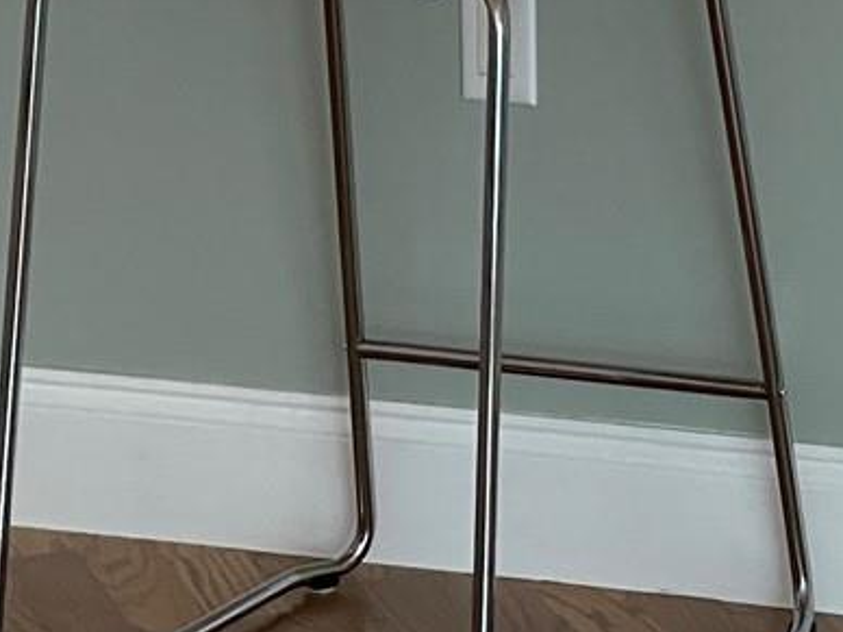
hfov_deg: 7.4
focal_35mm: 264
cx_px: 1217
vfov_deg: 5.5
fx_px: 6429
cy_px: -582
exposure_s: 1/120
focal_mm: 7.5
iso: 160
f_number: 2.2
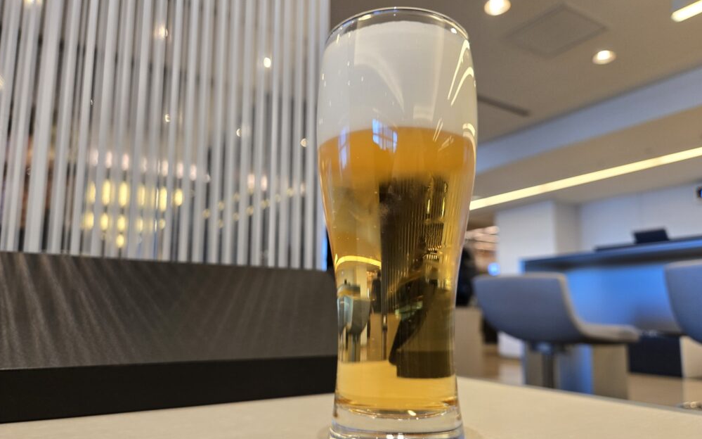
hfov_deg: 72.6
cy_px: 243
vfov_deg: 49.2
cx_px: 354
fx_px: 478
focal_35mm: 25
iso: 100
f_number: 1.8
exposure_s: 1/100
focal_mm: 5.4
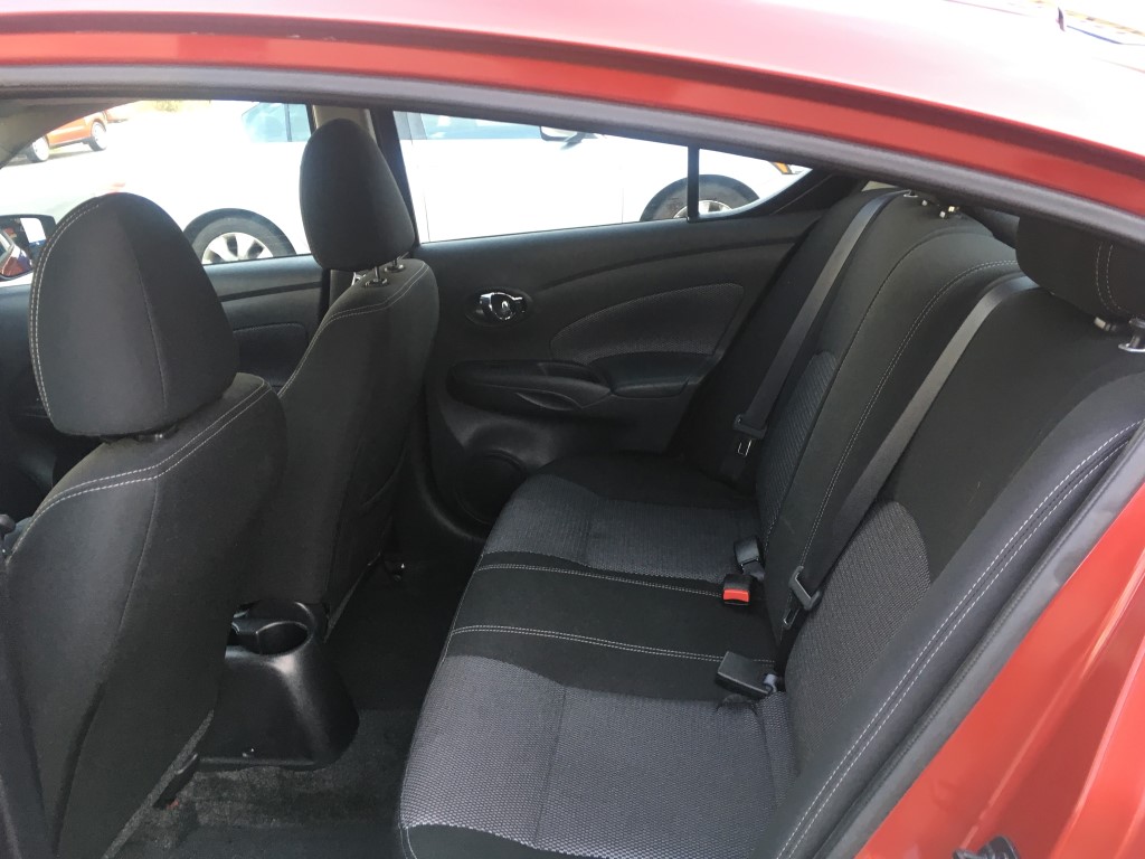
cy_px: 430
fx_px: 959
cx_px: 572
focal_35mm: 29
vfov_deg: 48.2
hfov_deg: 61.7
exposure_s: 1/30
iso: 32
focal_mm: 4.15
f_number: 2.2
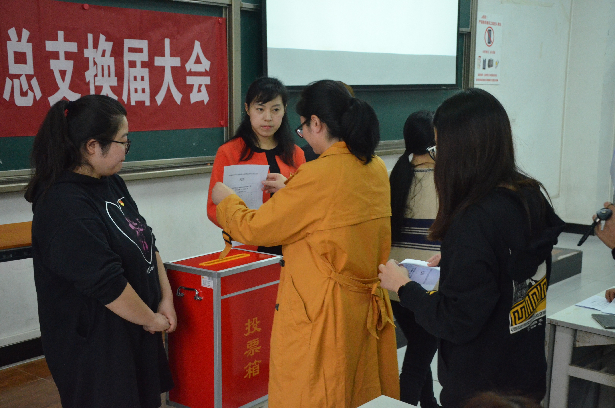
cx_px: 308
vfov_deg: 28.0
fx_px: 818
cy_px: 204
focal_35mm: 48
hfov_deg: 41.2
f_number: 5
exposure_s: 1/100
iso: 3200
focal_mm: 32
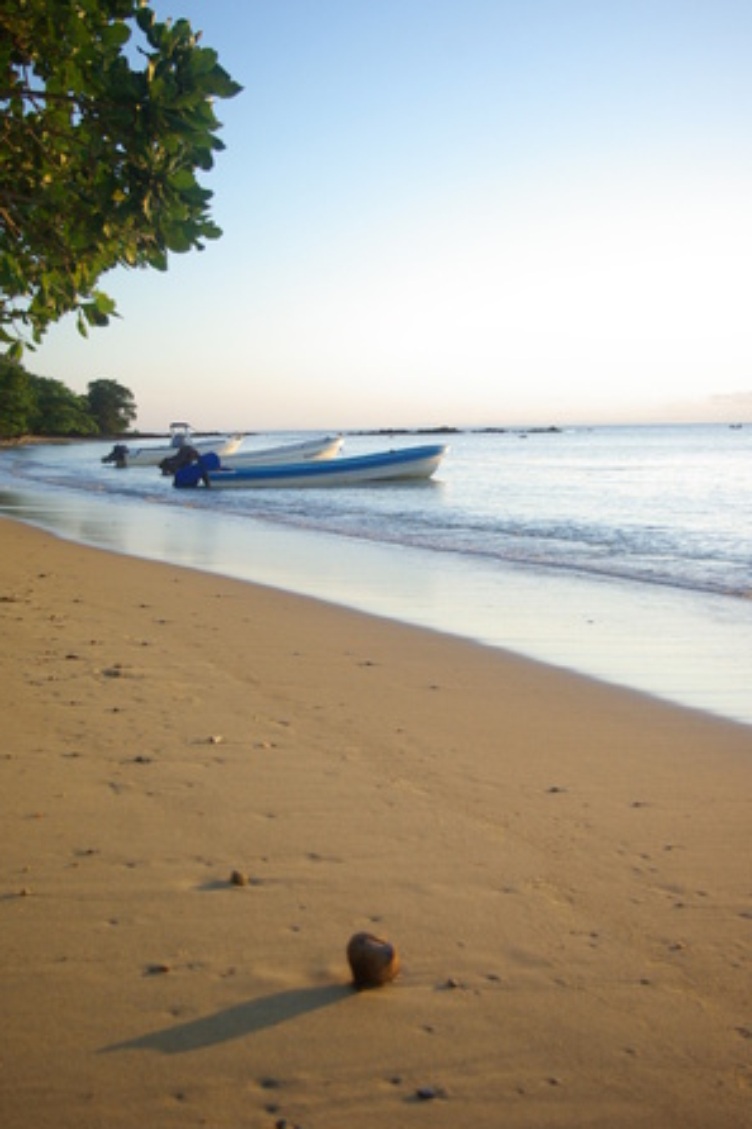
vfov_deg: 46.4
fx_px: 1317
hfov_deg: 31.9
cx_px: 367
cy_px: 570
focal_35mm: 42
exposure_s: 1/90
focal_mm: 26
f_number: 4
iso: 200
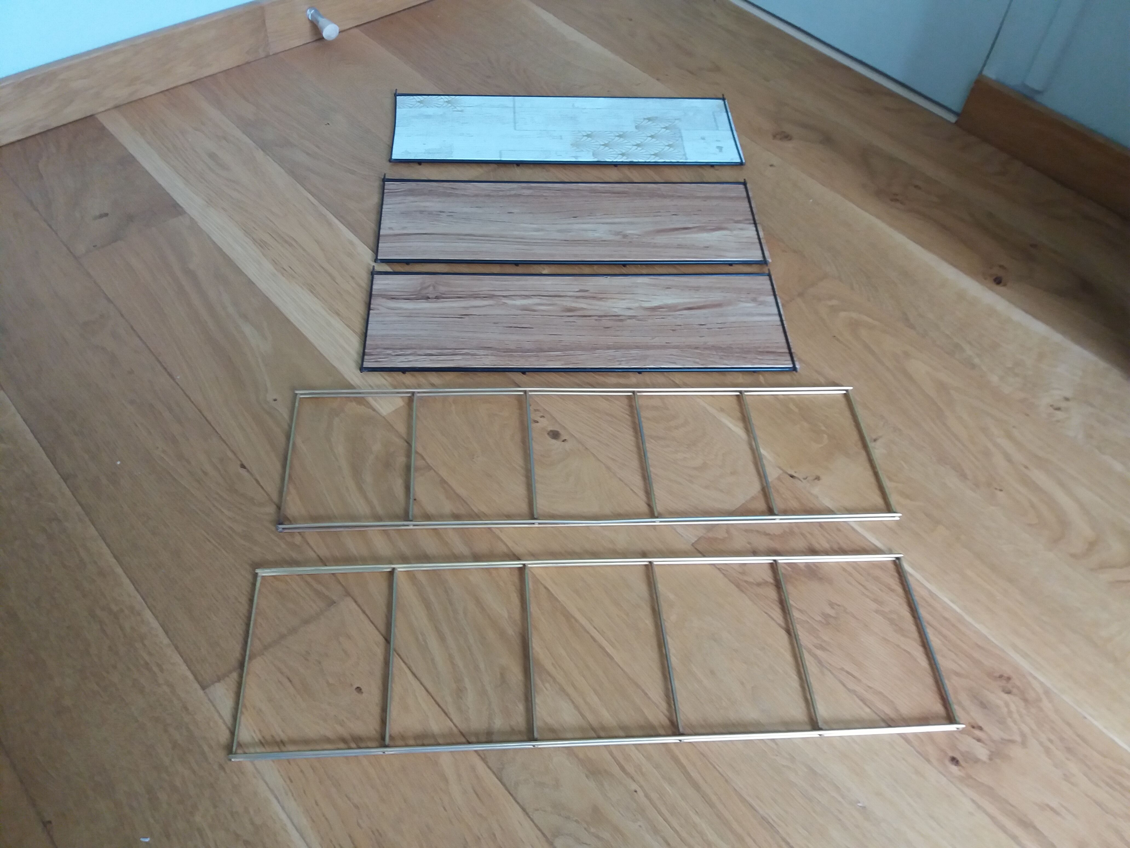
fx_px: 914
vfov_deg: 49.7
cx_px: 565
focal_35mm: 28
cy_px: 424
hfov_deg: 63.4
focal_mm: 3.7
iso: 125
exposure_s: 1/33
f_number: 1.9
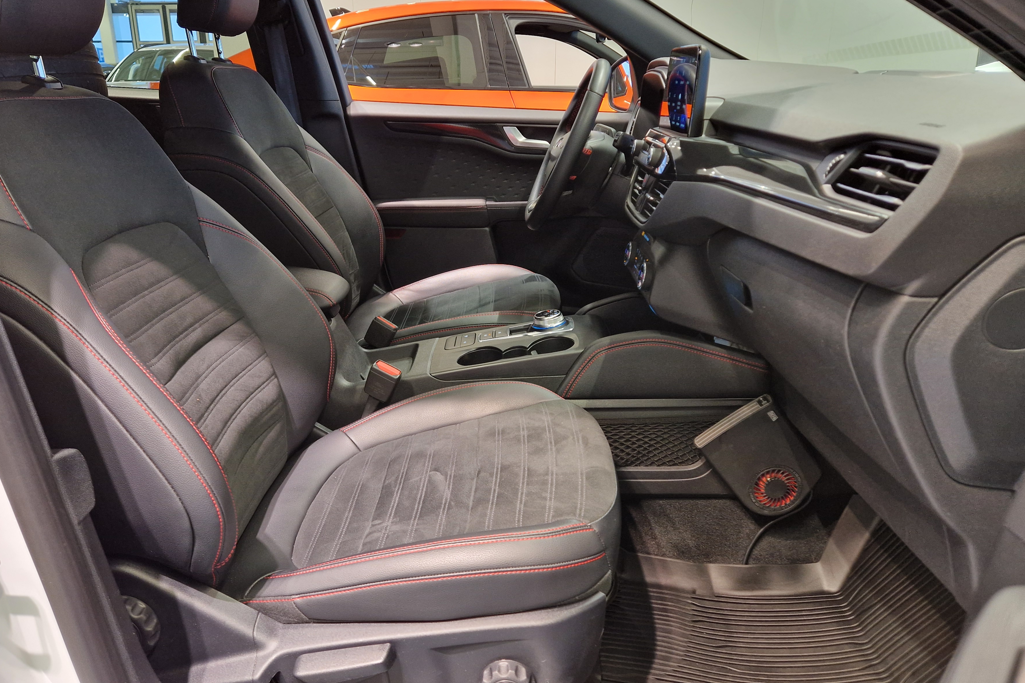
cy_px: 312
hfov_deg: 67.2
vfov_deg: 47.9
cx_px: 465
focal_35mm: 27
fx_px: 769
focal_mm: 5.4
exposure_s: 1/50
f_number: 1.8
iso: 160
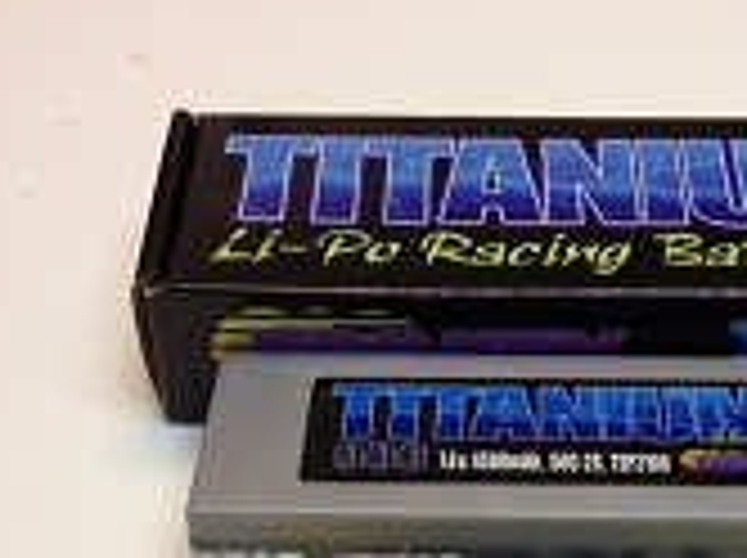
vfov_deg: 19.2
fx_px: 1595
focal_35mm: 74
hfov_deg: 26.1
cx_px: 544
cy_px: 572
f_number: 2.4
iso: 80
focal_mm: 4.28
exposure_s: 1/120
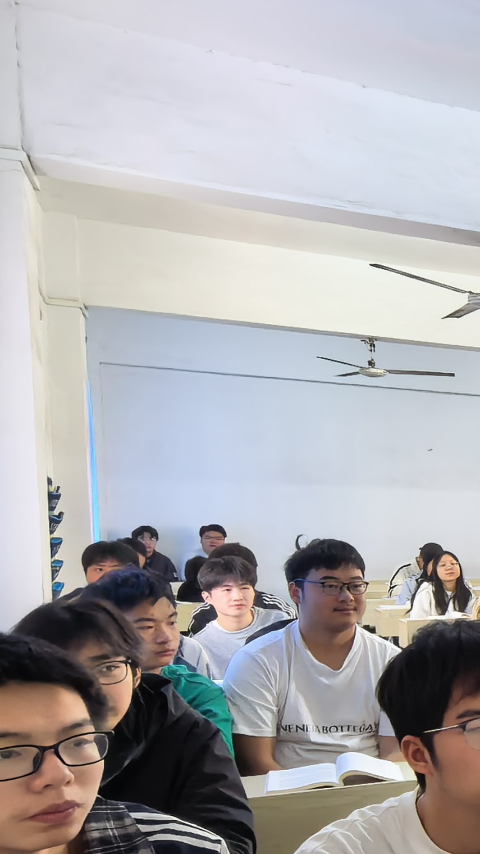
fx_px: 1063
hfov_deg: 19.3
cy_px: 600
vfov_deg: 42.8
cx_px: 862
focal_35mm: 47
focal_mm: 1.95
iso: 320
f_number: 2.2
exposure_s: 1/33.3
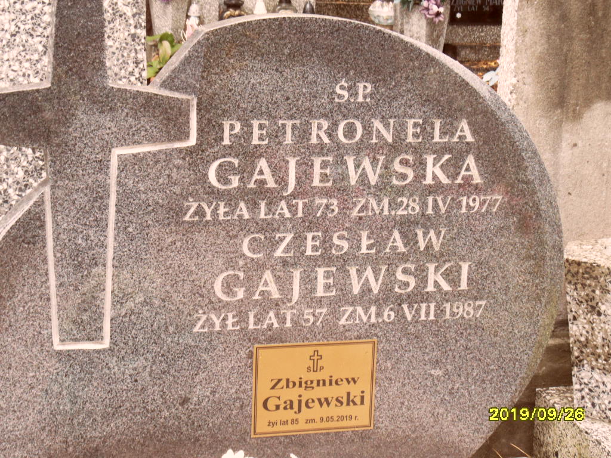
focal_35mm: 80
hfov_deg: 24.4
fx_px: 1412
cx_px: 306
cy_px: 229
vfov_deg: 18.4
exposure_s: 1/45
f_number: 4.2
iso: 200
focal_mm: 13.2
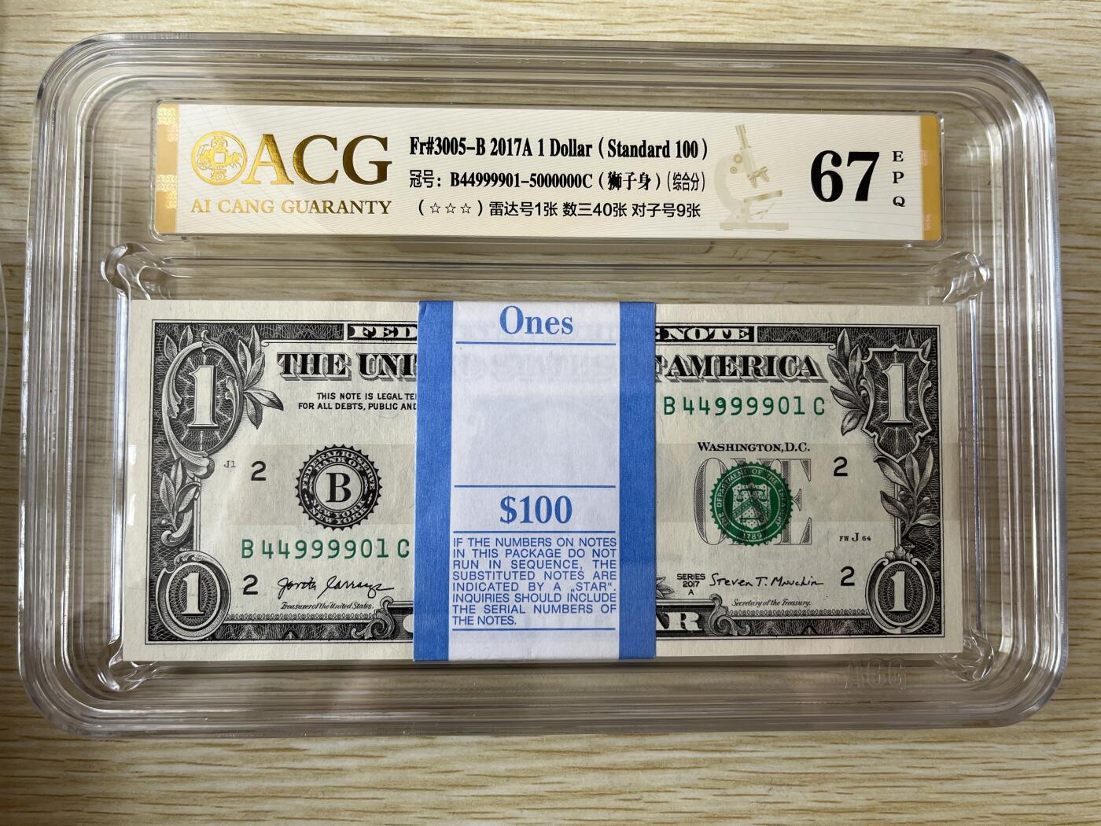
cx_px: 550
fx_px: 827
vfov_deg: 53.1
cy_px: 413
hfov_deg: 67.3
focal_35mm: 26
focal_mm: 5.1
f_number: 1.6
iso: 64
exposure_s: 1/121
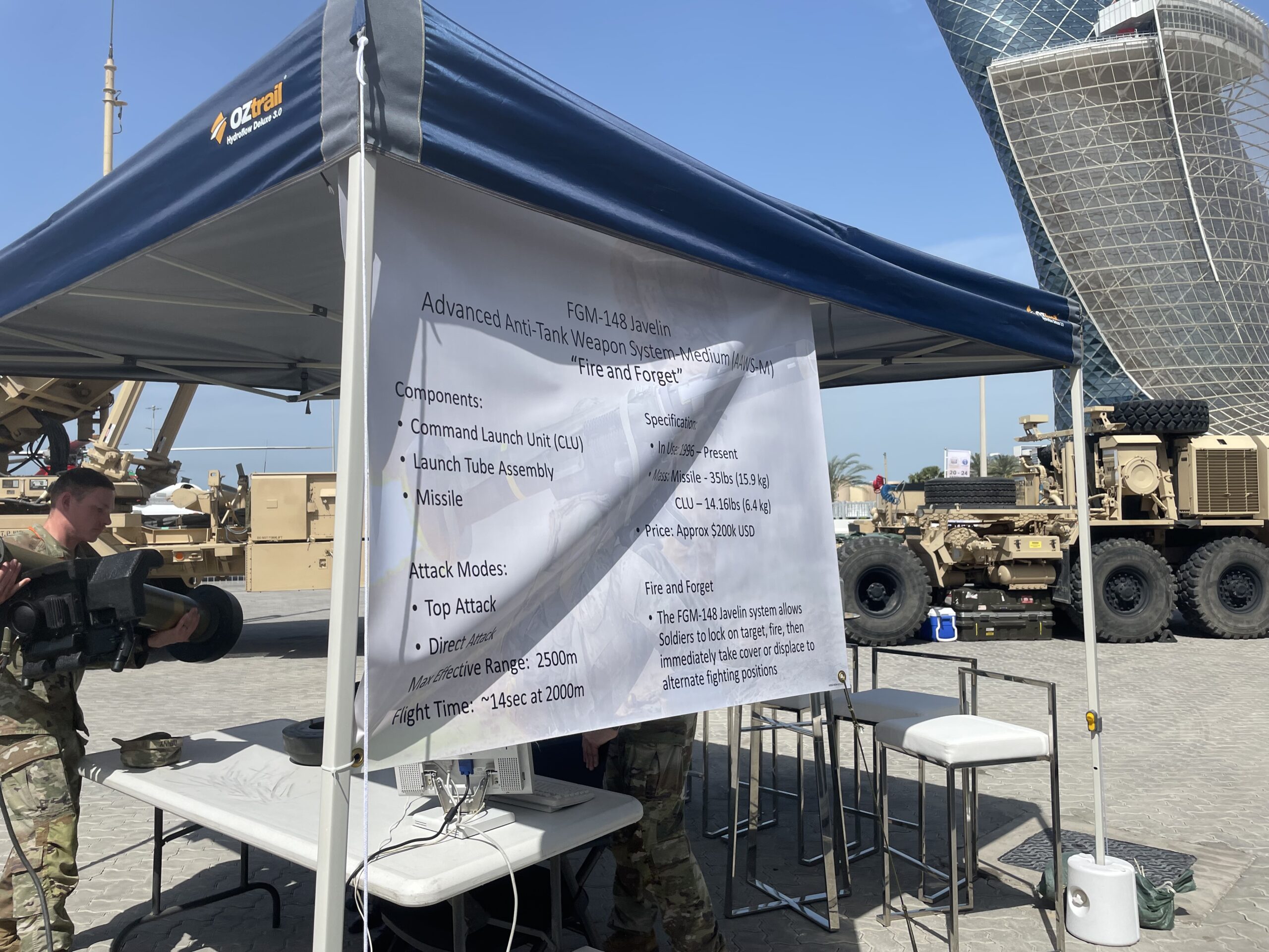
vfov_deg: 53.1
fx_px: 953
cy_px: 476
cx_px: 634
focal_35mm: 26
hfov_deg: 67.3
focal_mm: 4.2
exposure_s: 1/4651
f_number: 1.6
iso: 32
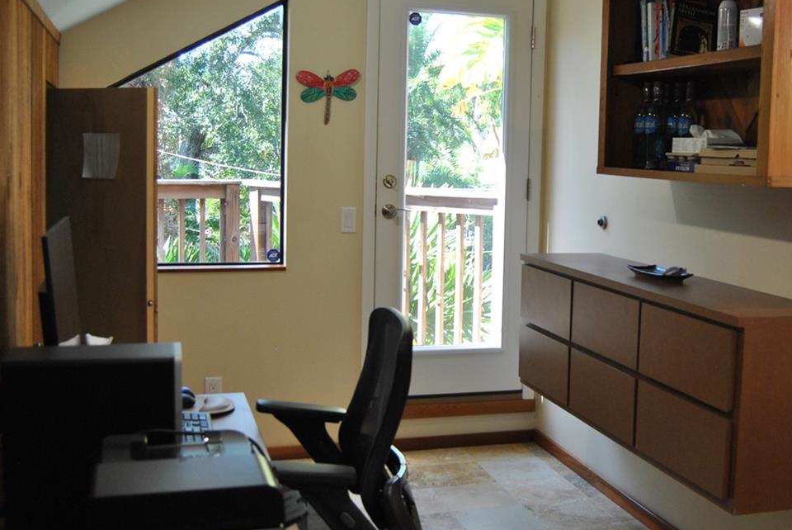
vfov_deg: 29.9
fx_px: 991
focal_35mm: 45
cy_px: 252
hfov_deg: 43.0
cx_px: 521
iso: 200
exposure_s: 1/50
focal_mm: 18
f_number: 3.5
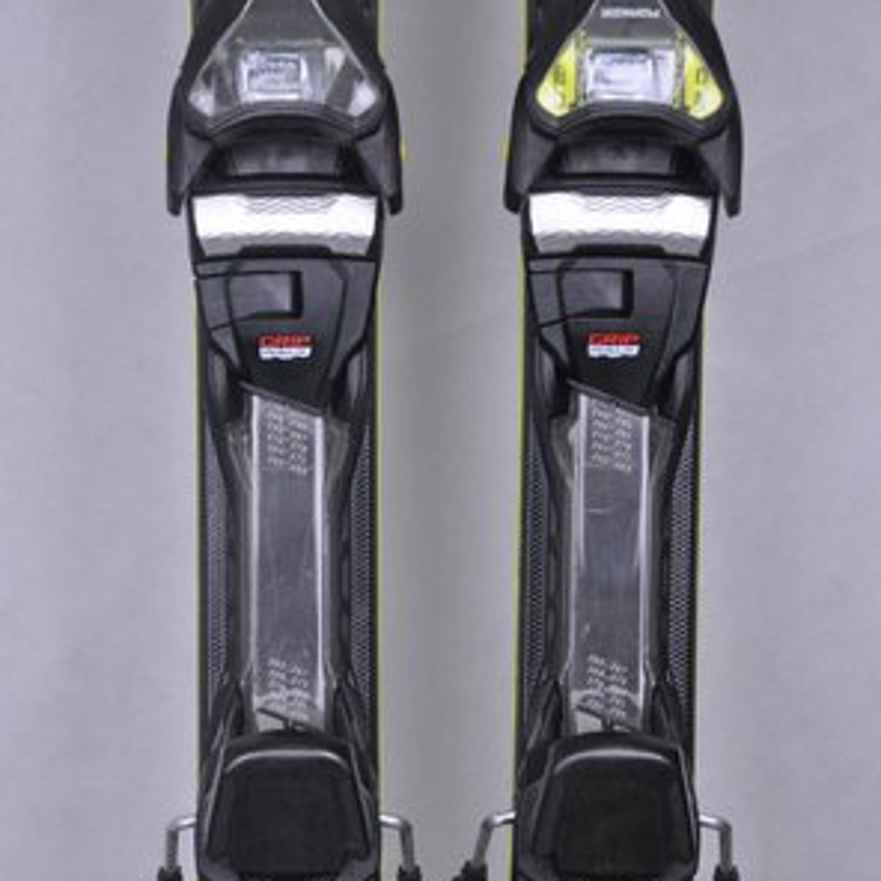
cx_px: 439
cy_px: 640
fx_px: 4741
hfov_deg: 10.6
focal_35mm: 165
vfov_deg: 10.6
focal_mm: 85
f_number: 8
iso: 3200
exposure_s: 1/125
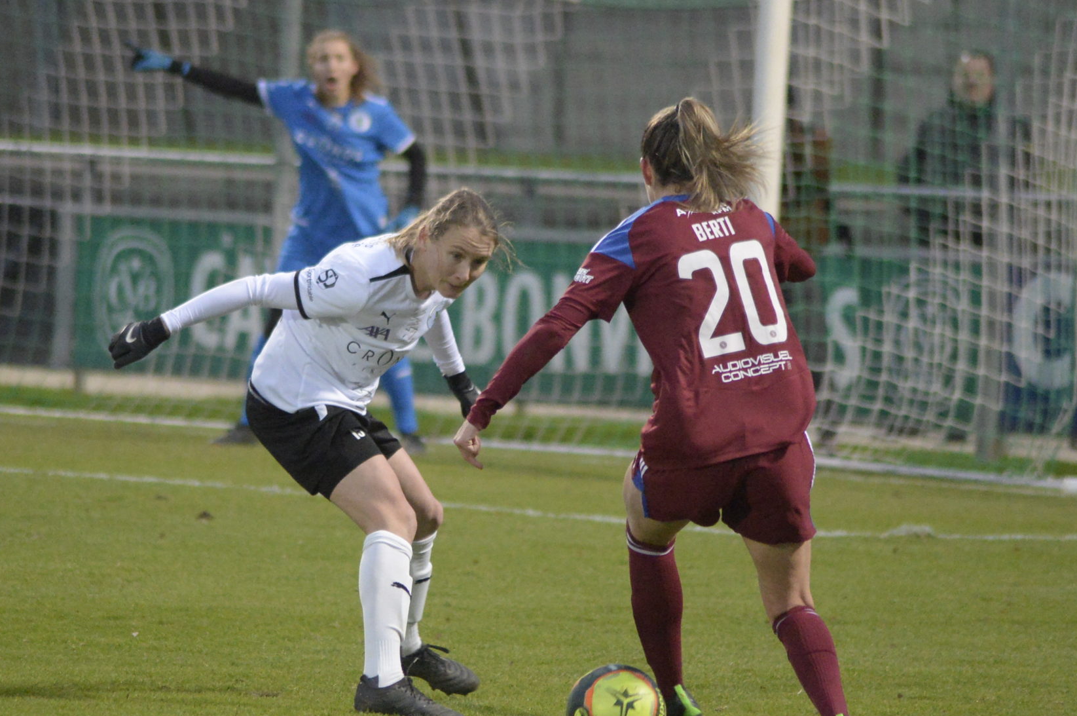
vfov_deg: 2.9
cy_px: 363
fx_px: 13956
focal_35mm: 467
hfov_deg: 4.4
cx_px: 456
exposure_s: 1/800
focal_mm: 300
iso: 11400
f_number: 5.6
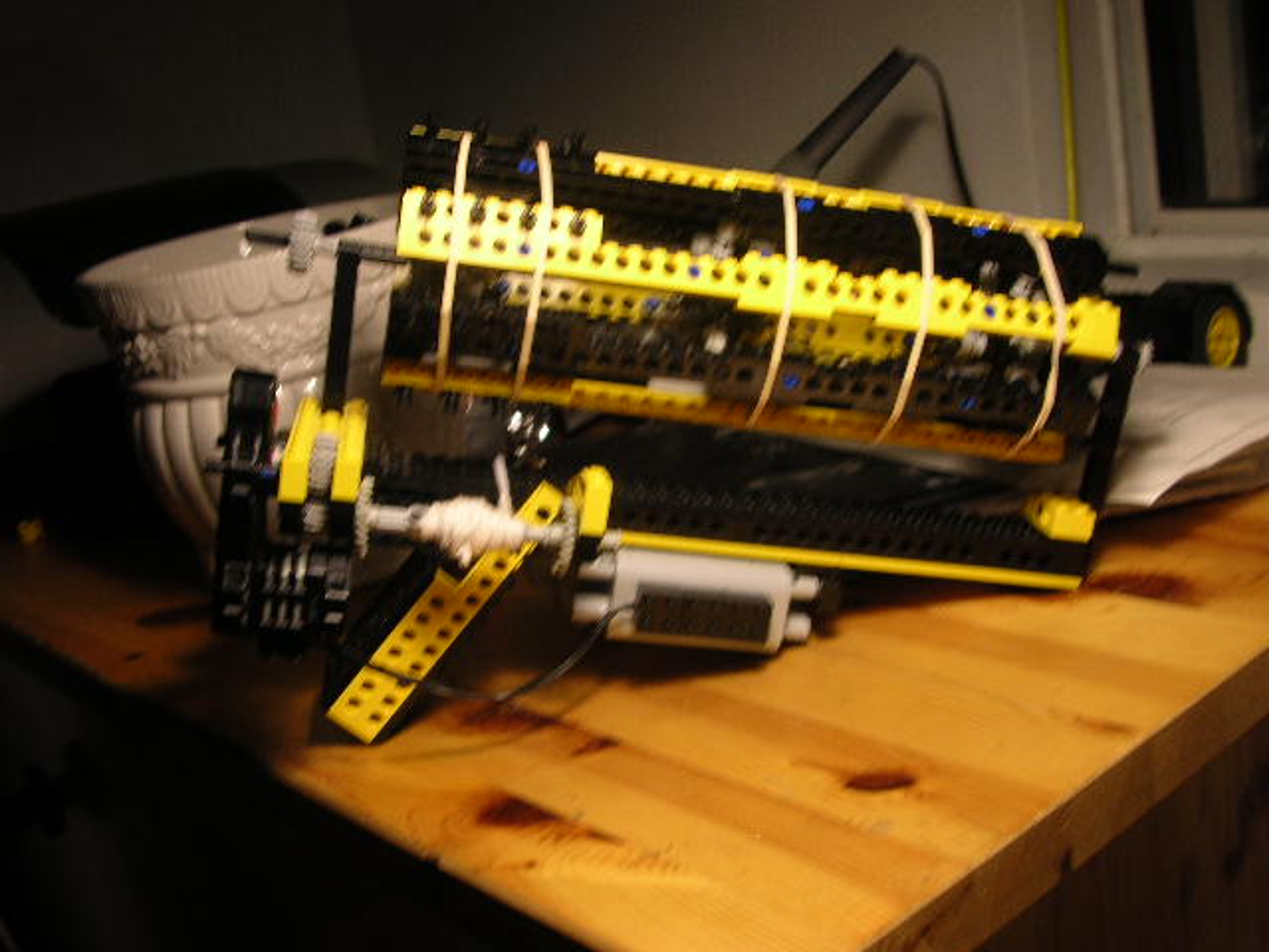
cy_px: 476
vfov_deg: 34.3
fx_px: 1540
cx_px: 634
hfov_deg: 44.8
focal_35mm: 42
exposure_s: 1/10.3
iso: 50
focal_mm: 7.1
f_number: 3
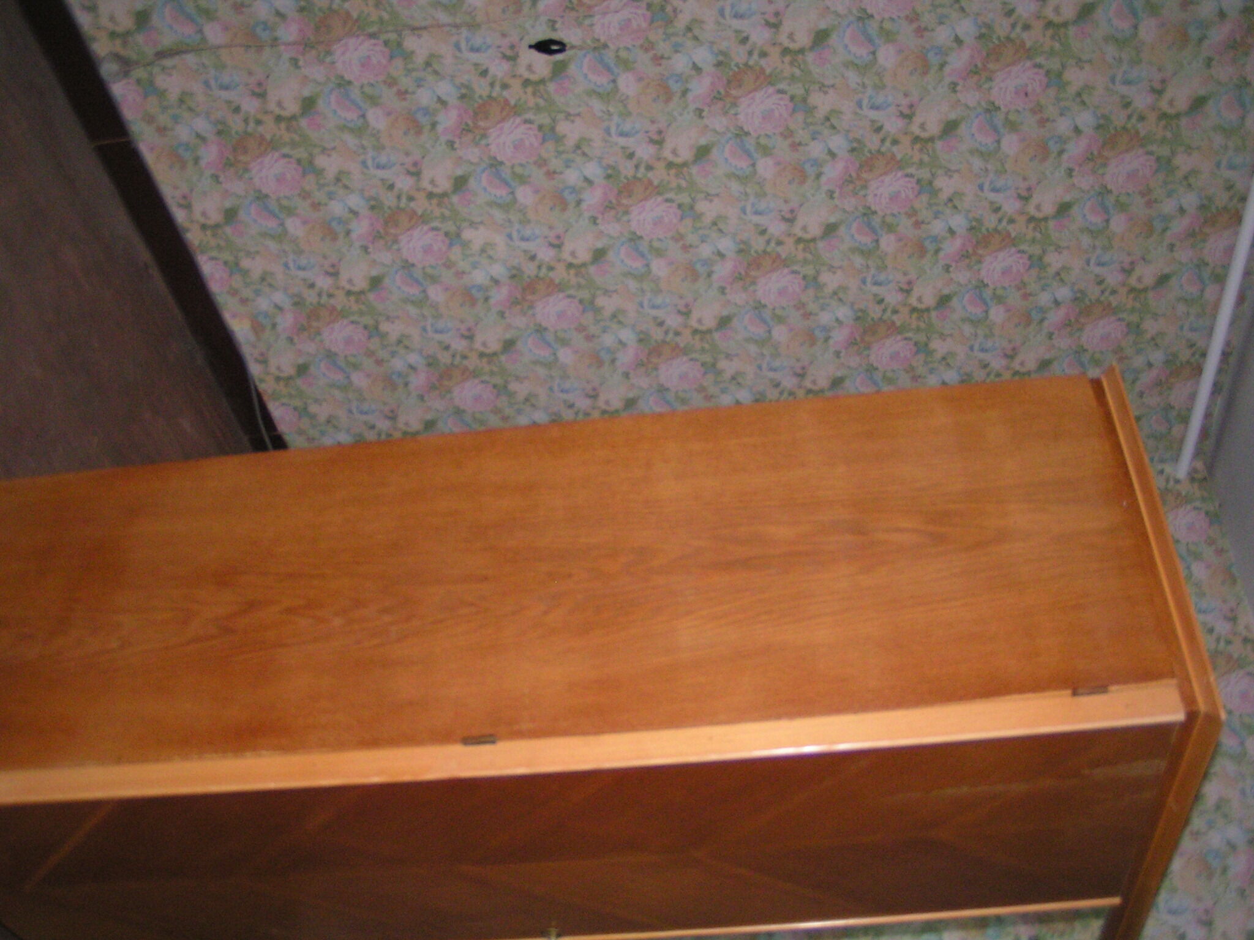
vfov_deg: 37.7
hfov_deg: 49.0
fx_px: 1377
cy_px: 470
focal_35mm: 38
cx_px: 627
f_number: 2.8
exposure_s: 1/40
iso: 200
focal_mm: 5.8
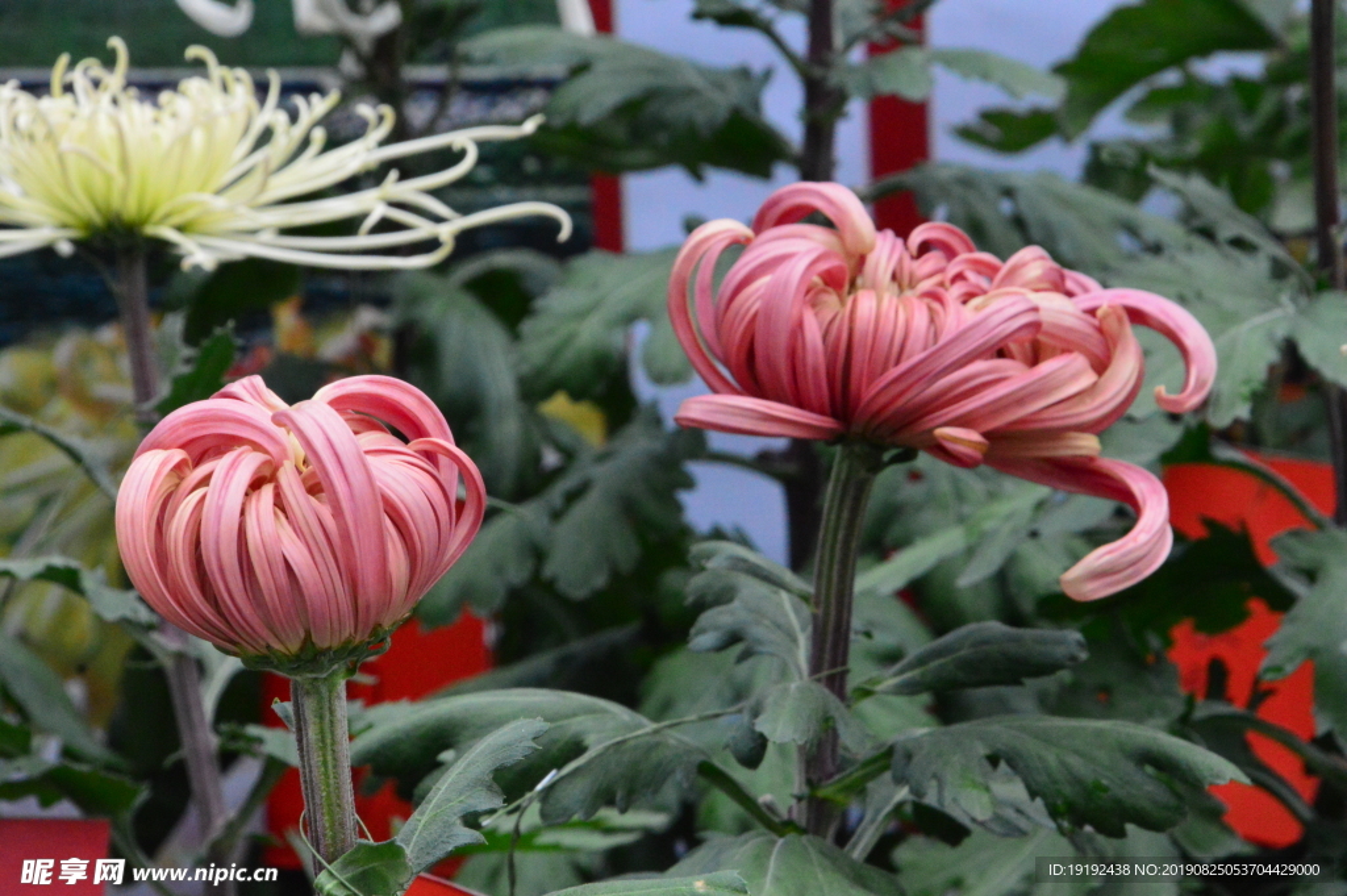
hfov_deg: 5.7
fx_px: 13459
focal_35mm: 360
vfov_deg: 3.8
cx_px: 674
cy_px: 448
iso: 4000
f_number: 22
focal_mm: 240
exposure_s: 1/250
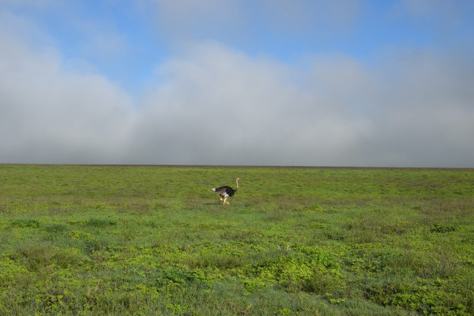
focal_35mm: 52
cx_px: 237
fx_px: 691
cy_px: 158
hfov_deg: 37.8
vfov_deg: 25.8
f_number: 10
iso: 200
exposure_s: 1/400
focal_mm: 35
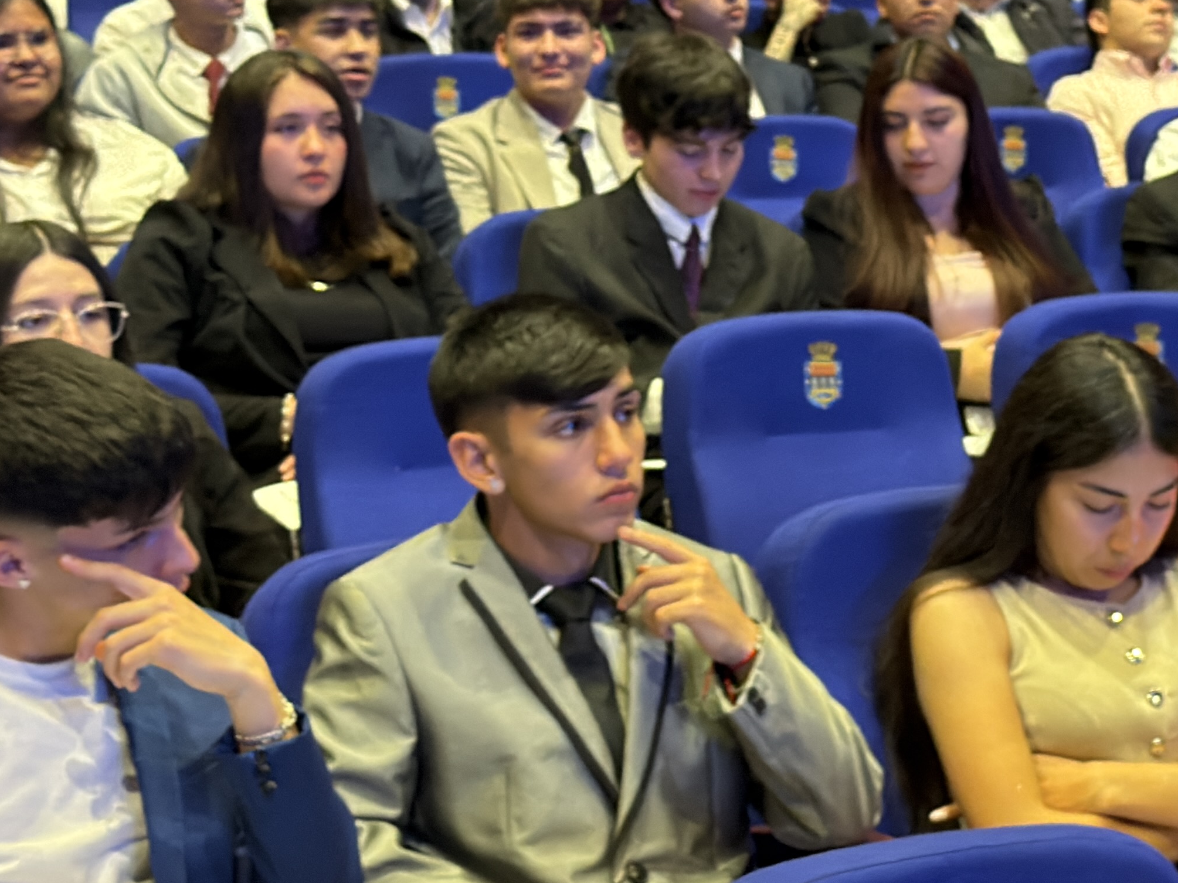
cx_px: 865
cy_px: 334
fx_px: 3368
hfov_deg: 19.7
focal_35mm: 99
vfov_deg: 14.9
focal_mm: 6.76
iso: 500
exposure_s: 1/33
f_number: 1.78
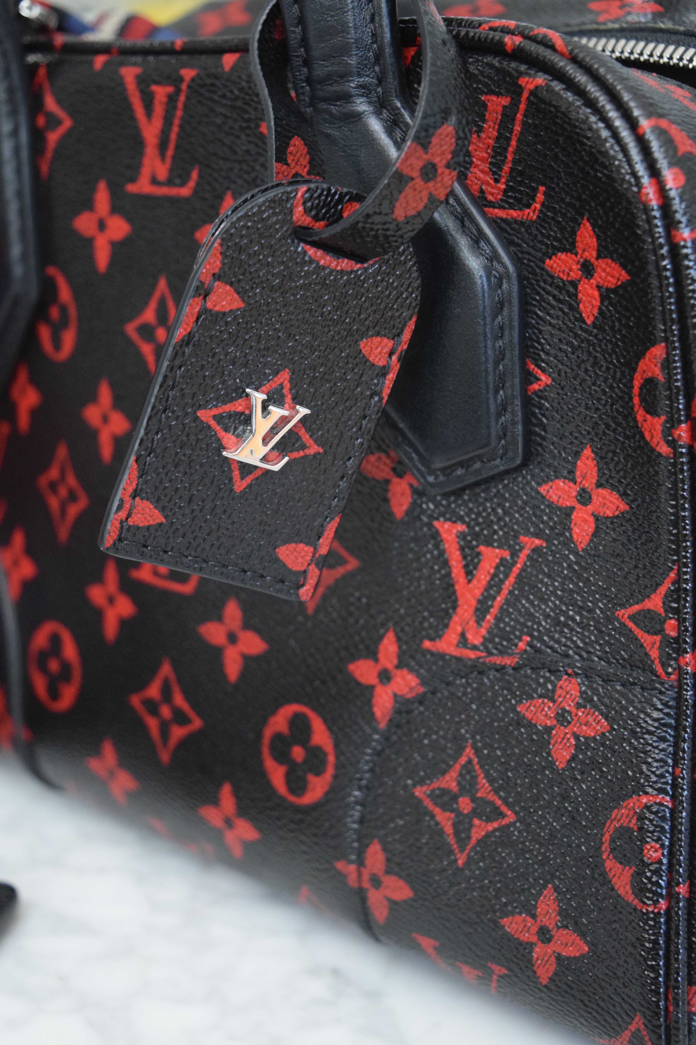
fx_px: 1740
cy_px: 522
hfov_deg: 22.6
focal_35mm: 60
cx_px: 348
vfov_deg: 33.4
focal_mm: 40
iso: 3200
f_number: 5
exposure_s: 1/60
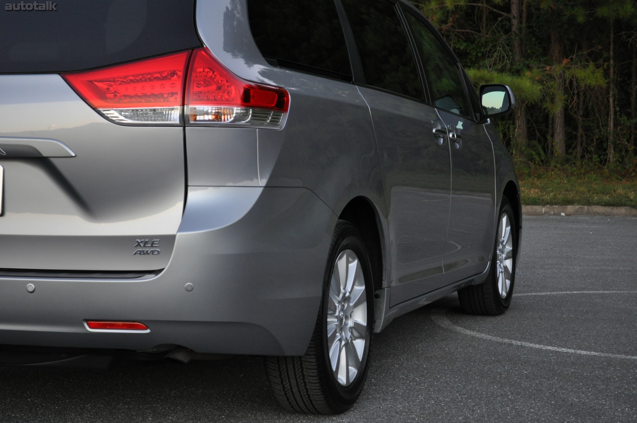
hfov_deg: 27.0
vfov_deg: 18.1
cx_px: 318
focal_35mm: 75
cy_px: 212
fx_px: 1326
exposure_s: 1/50
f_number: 5.6
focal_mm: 50
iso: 800
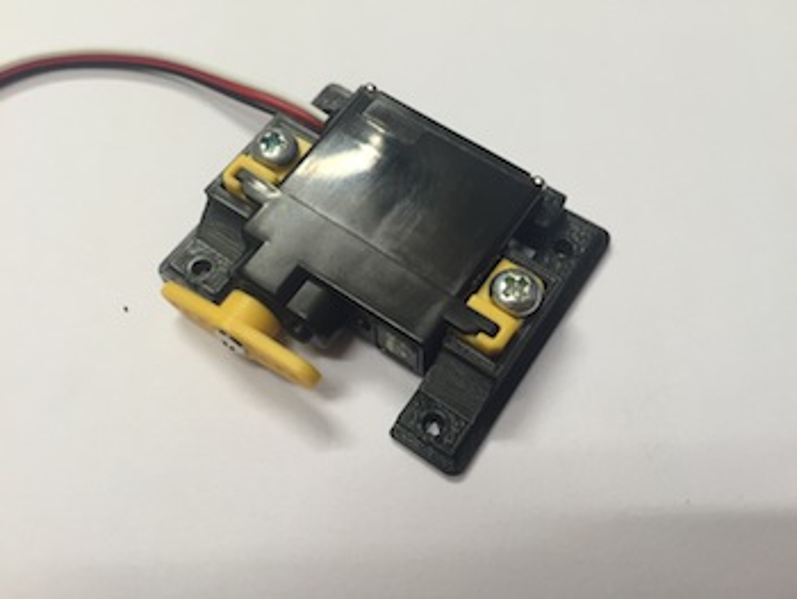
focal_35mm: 29
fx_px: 668
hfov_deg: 61.6
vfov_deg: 48.3
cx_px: 398
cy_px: 300
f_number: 2.2
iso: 64
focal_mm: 4.15
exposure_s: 1/33
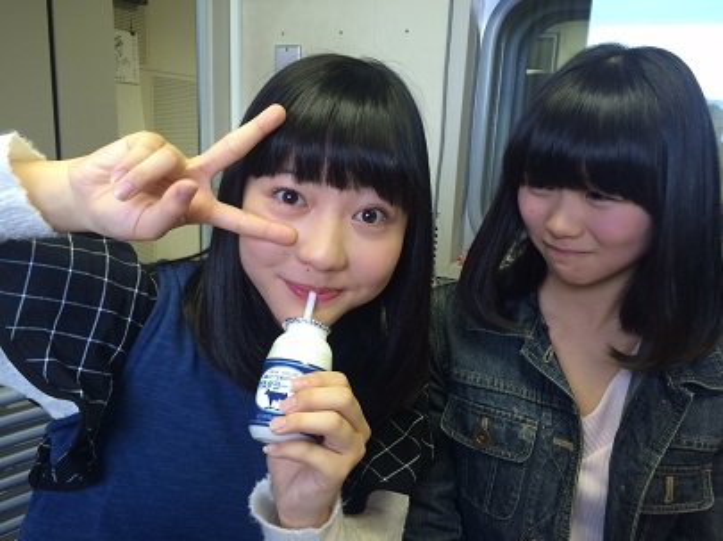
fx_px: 605
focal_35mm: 29
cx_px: 362
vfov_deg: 48.2
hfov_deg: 61.7
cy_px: 270
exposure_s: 1/33
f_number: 2.2
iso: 100
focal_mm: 4.15
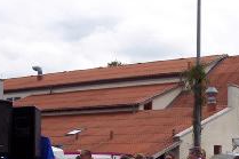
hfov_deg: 21.0
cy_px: 165
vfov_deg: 13.8
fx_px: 643
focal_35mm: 97
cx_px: 148
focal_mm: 8
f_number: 5.6
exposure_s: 1/500
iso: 100
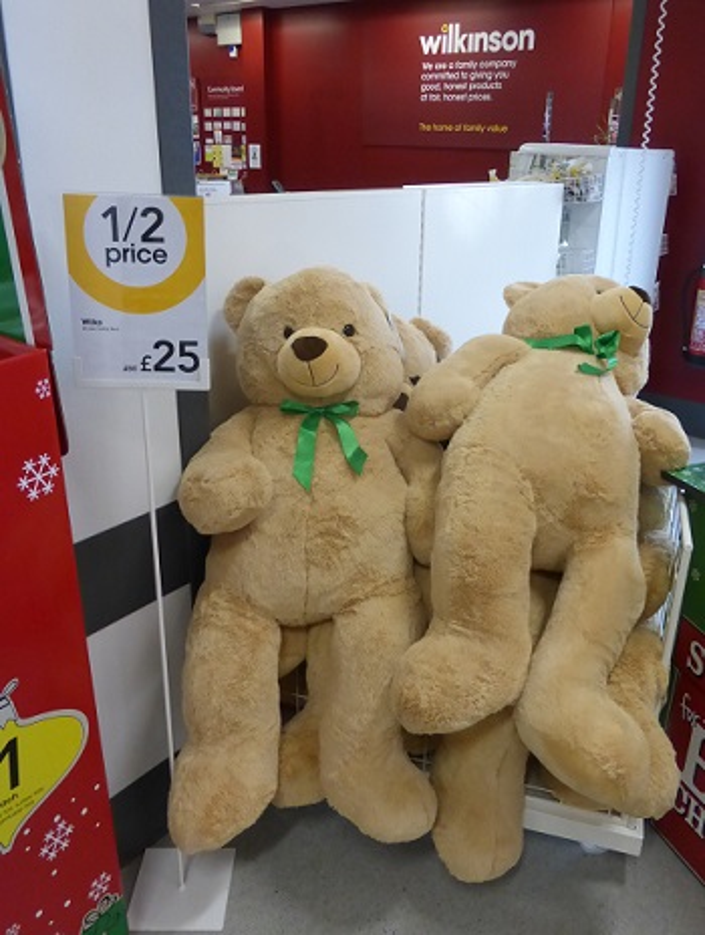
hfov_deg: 55.1
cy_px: 468
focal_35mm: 25
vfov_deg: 69.3
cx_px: 352
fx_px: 676
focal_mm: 4.3
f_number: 3.3
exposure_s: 1/125
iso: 400
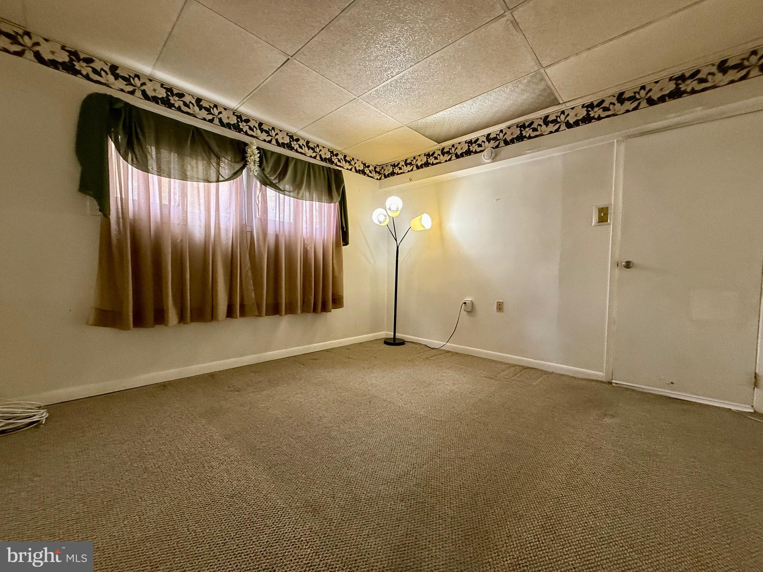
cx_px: 382
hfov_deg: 102.1
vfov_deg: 85.7
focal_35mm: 14
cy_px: 286
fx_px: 309
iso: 400
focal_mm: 2.22
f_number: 2.2
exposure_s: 1/60
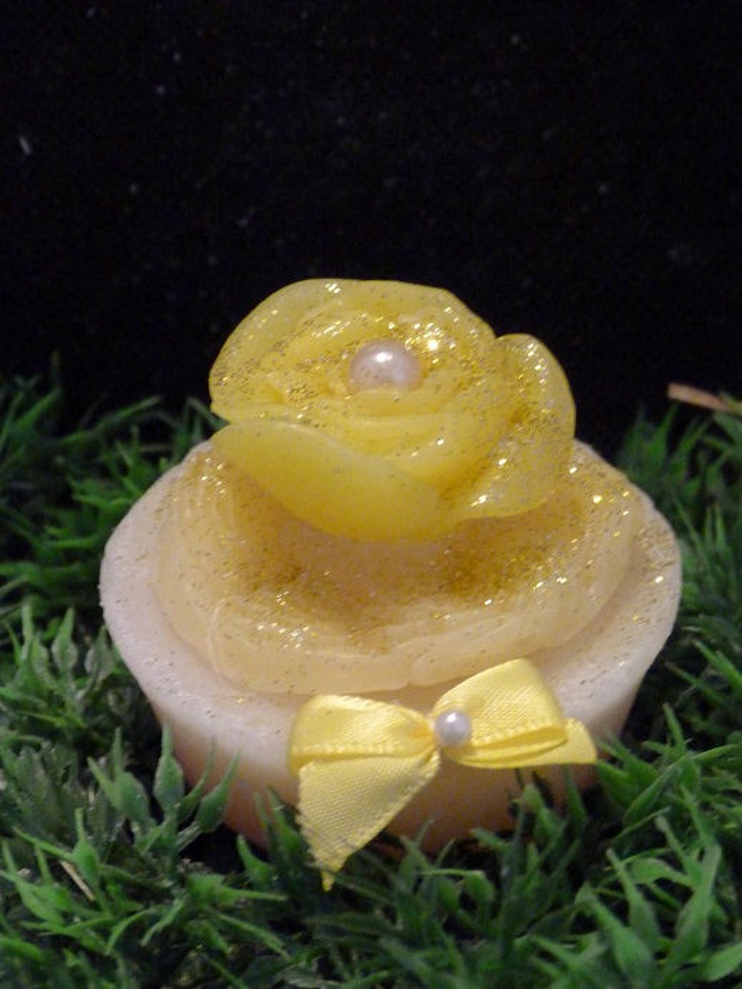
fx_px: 2887
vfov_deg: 19.4
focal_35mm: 101
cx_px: 371
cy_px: 494
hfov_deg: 14.6
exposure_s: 1/15
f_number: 3.5
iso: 800
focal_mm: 18.2
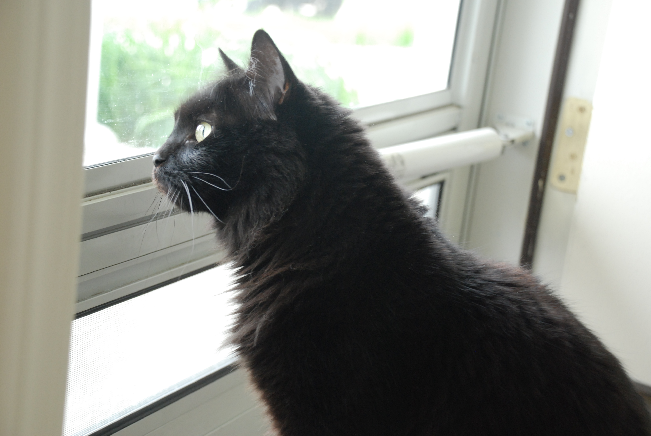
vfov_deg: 18.2
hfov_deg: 27.0
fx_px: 1358
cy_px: 218
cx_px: 326
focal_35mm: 75
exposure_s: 1/40
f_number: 5
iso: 800
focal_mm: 50
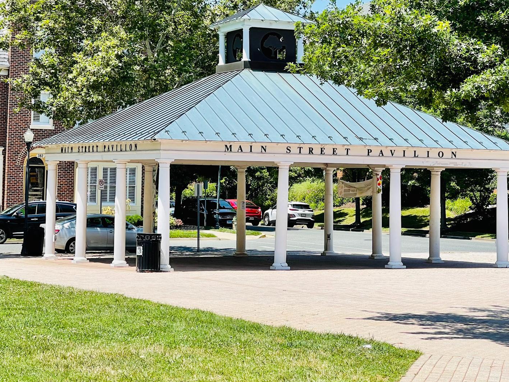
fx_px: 1368
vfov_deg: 15.8
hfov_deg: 21.0
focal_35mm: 93
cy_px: 113
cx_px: 178
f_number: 2.2
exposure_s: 1/803
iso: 20
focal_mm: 7.5
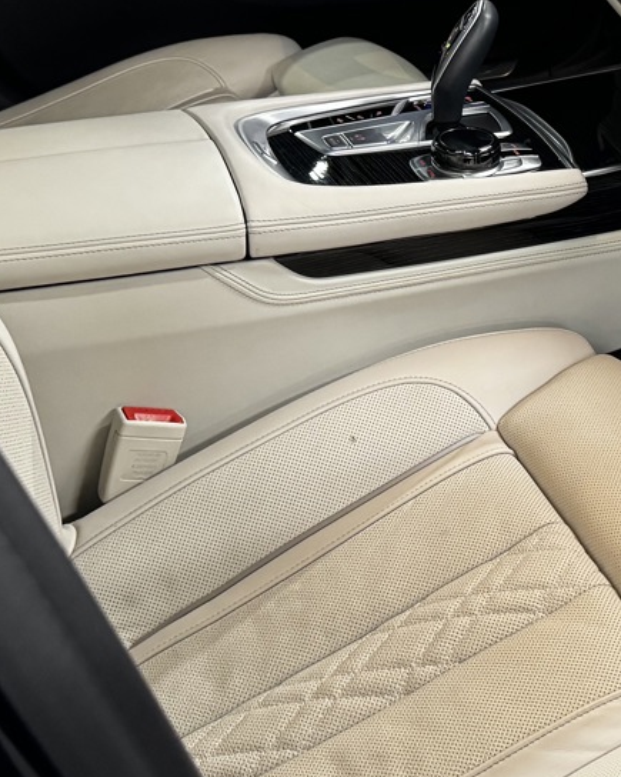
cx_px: 645
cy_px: 150
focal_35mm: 62
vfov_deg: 29.7
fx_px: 1425
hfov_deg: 23.4
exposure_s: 1/60
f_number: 1.78
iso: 640
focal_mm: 6.86
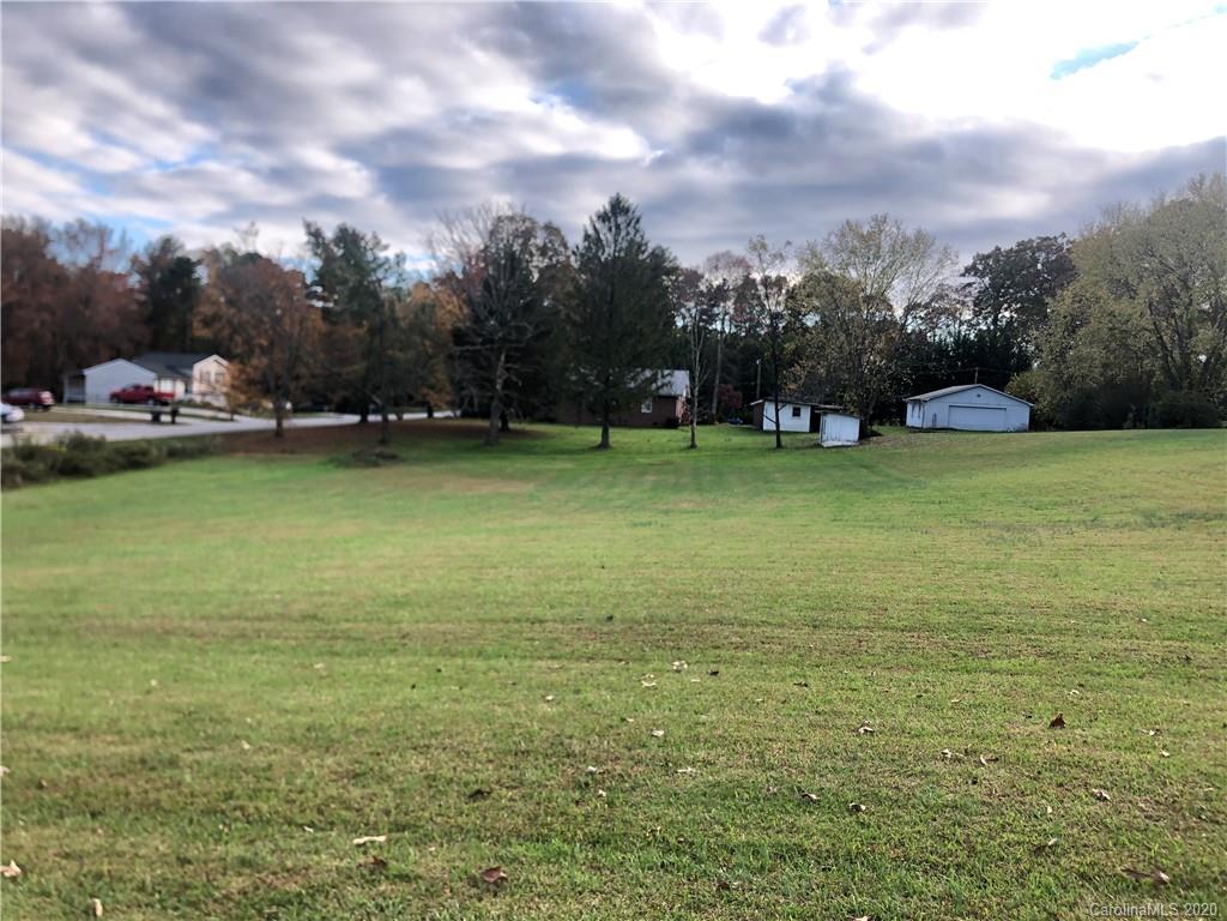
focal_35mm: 28
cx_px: 614
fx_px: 992
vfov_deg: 49.7
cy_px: 460
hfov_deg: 63.4
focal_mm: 3.99
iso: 20
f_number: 1.8
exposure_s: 1/235
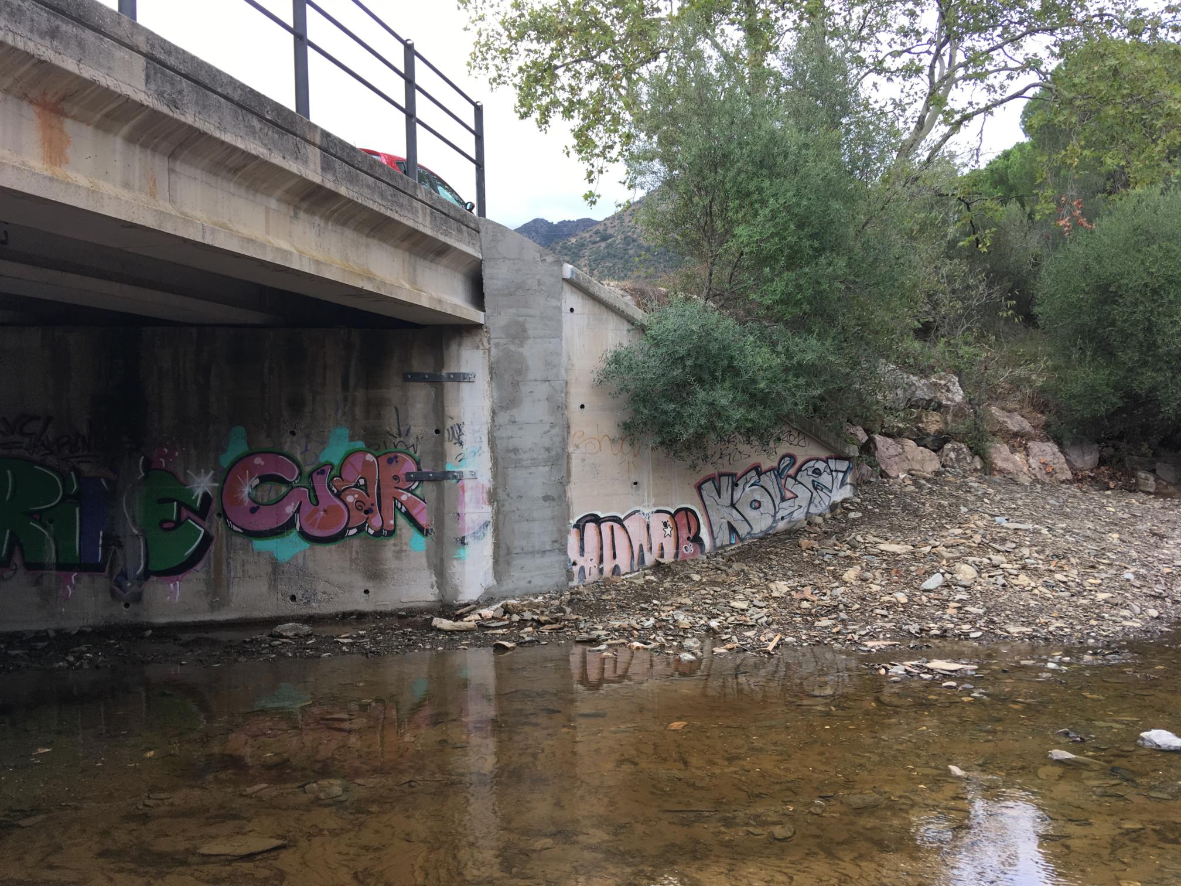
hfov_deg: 61.7
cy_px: 443
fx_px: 989
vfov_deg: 48.2
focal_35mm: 29
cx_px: 590
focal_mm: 4.15
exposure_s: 1/100
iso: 32
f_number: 2.2
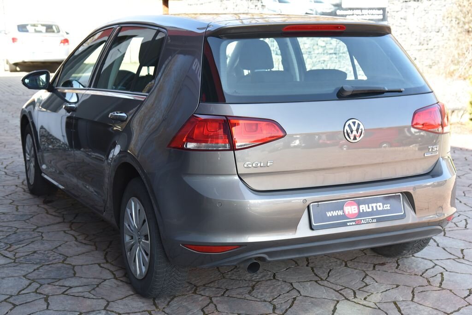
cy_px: 158
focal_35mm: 55
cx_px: 236
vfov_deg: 24.7
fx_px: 721
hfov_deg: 36.2
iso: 500
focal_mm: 55
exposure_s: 1/160
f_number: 6.3
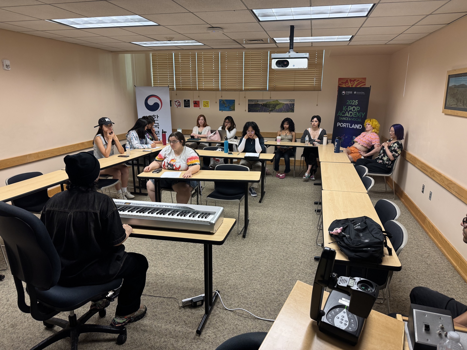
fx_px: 324
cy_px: 175
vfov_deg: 56.8
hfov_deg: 71.6
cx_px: 234
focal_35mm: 24
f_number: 1.78
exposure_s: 1/60
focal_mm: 6.76
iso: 160
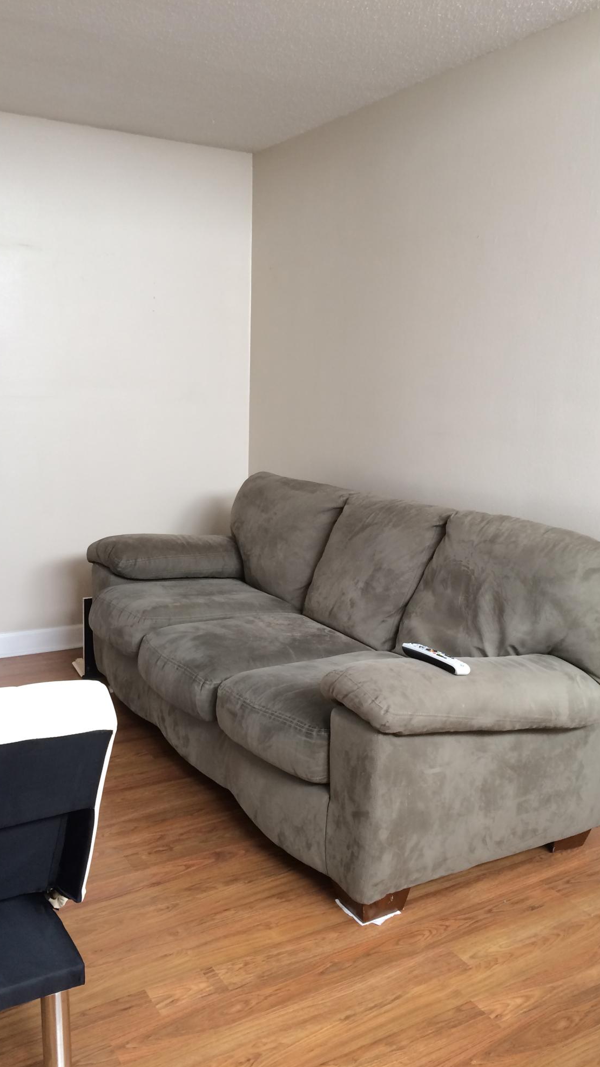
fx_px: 905
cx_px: 312
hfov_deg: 36.7
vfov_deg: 61.0
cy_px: 538
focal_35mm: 32
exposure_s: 1/40
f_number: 2.2
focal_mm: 4.15
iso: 32
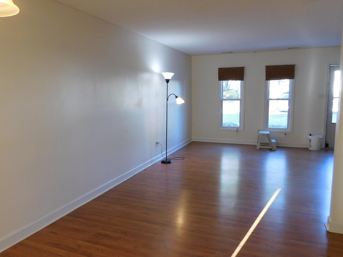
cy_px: 130
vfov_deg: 49.7
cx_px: 156
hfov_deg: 63.3
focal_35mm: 28
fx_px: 277
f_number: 3
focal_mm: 4
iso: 125
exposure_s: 1/40
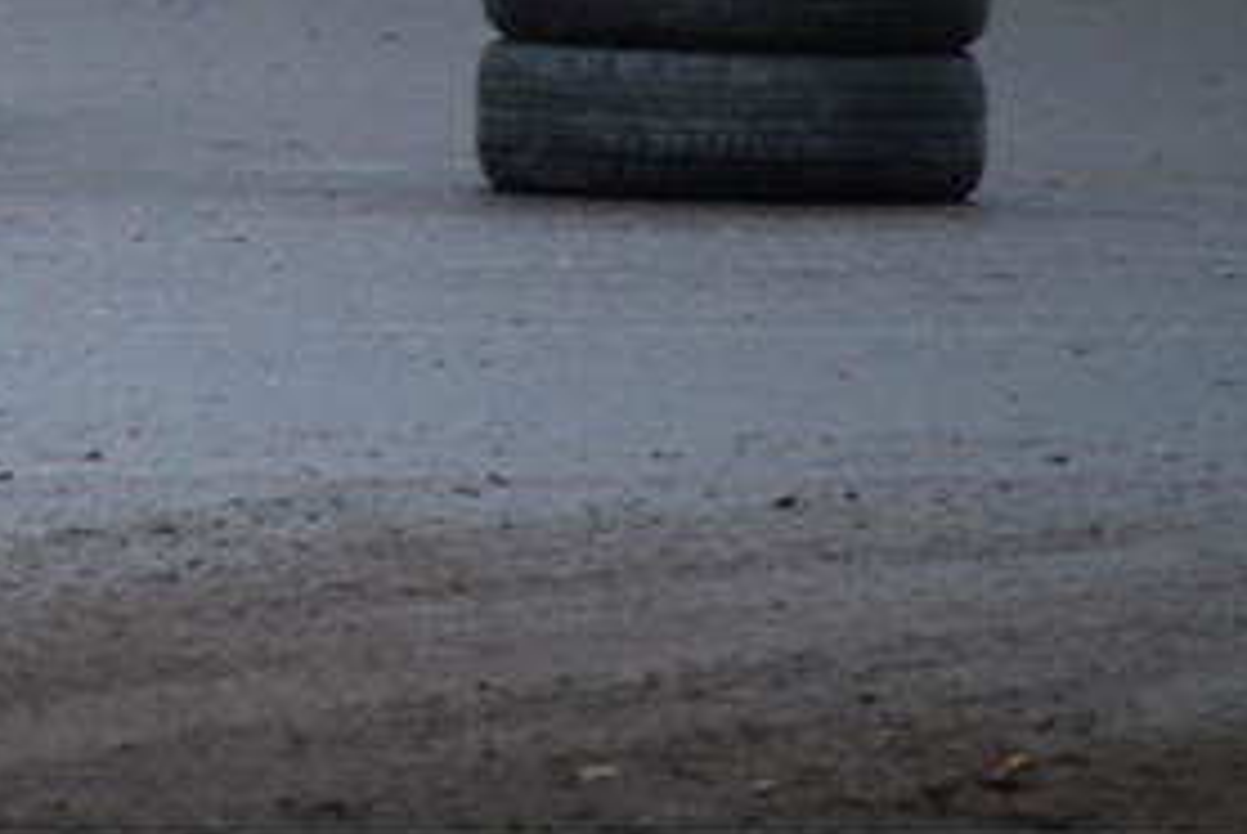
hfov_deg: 2.3
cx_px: -823
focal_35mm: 903
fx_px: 31301
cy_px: -583
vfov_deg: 1.5
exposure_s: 1/200
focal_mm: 175
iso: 800
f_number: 5.6
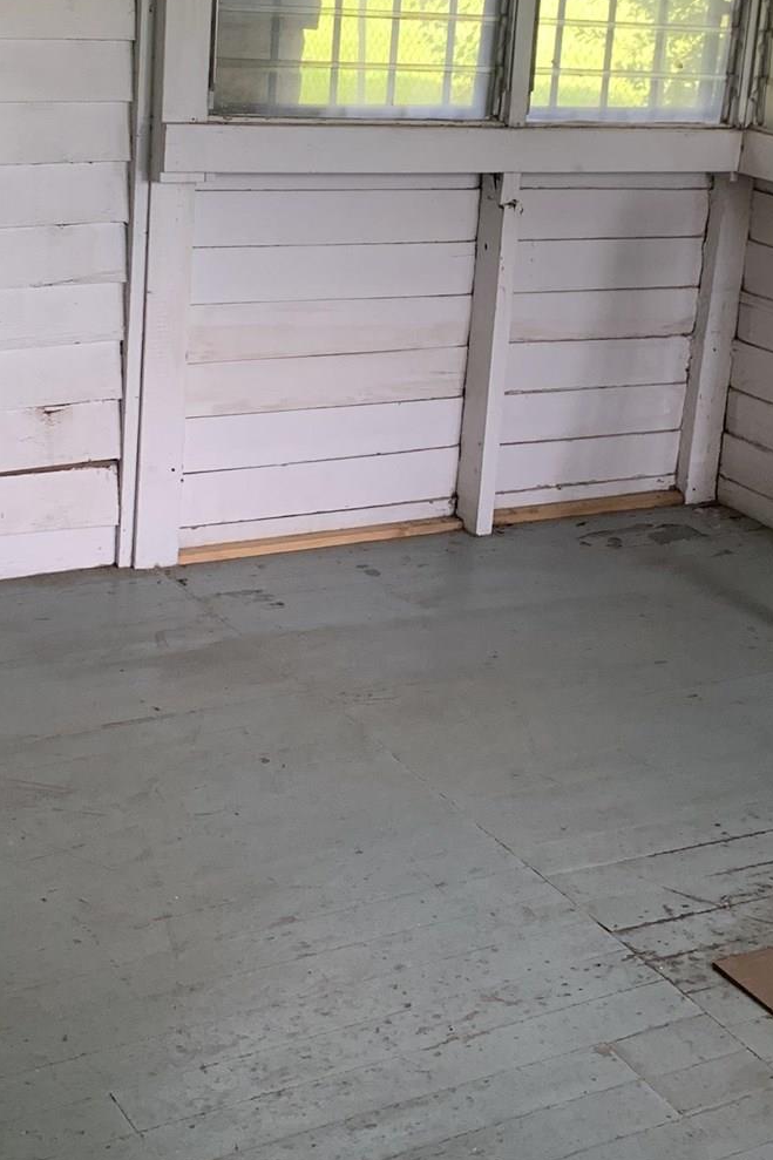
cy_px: 378
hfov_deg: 21.6
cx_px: 411
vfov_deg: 31.6
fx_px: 2030
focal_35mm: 63
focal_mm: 4.25
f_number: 1.8
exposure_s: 1/117
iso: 100
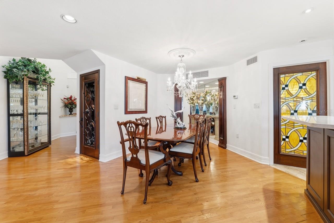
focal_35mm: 14
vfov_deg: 81.2
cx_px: 167
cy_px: 112
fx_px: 130
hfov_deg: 104.2
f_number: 8
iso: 400
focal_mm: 14
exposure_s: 1/3
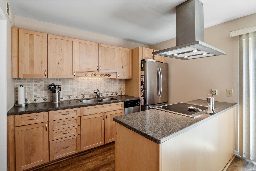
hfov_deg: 96.7
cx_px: 128
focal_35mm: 16
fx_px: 114
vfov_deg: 73.7
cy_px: 86
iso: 400
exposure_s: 1/10
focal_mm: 8
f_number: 8
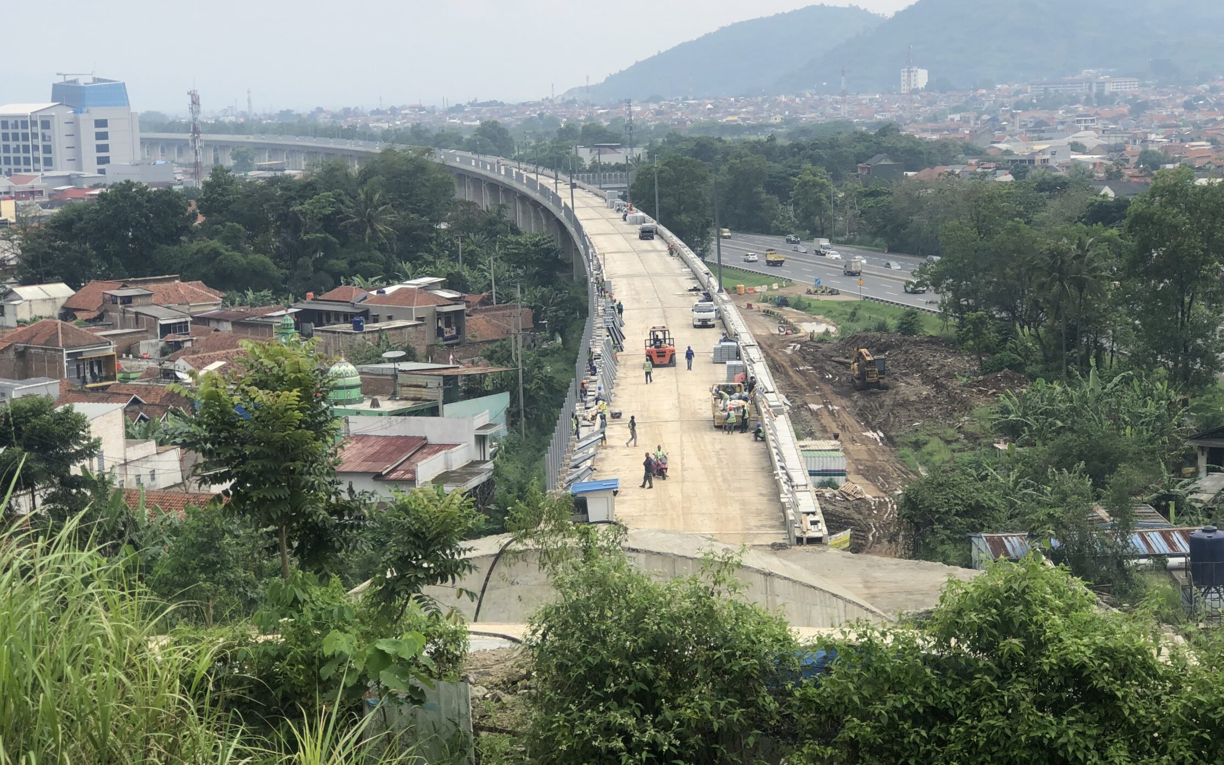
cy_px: 330
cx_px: 656
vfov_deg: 18.9
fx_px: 2302
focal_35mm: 69
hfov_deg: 29.8
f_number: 2.8
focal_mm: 6.6
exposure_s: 1/235
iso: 20
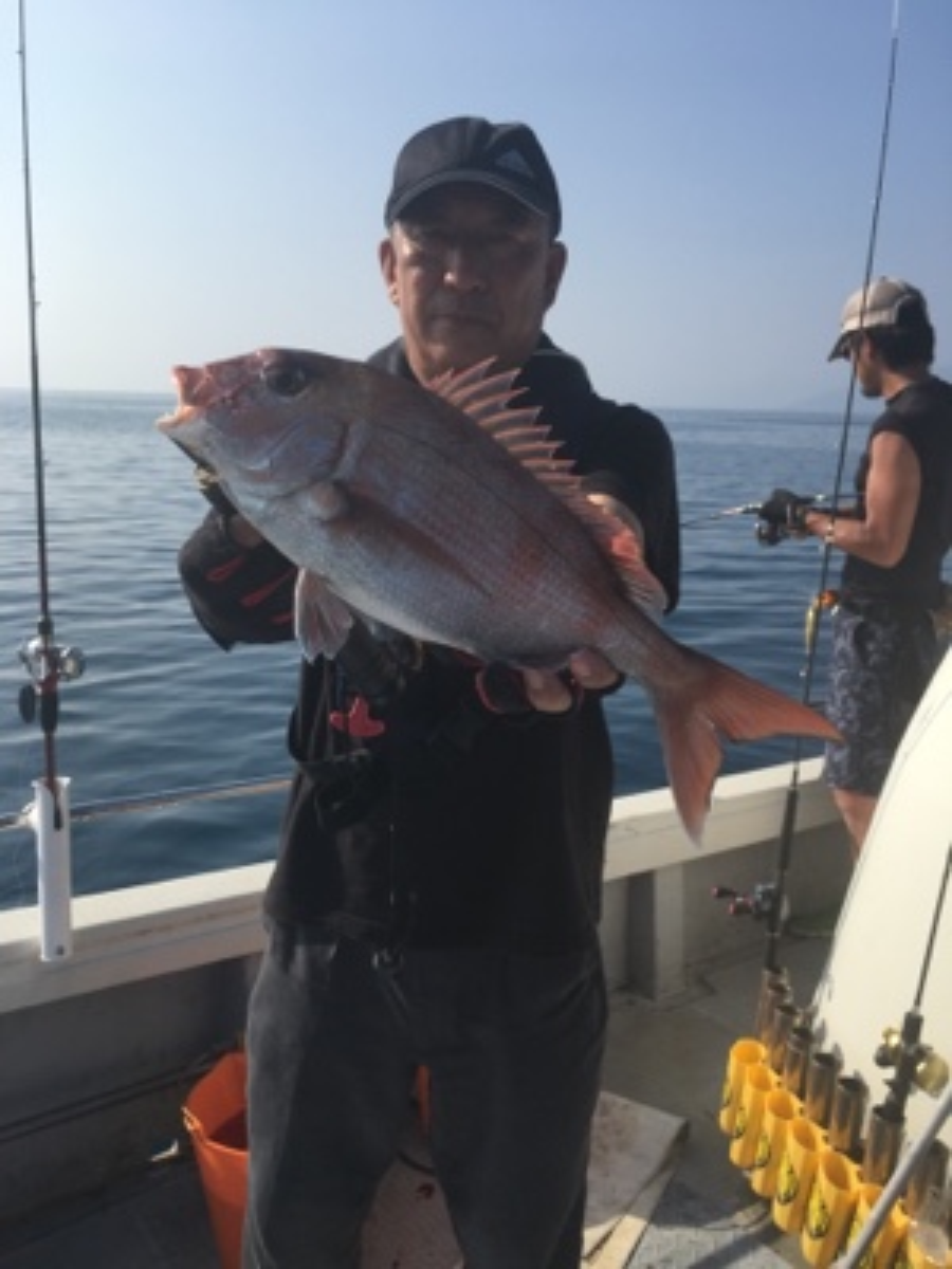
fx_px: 1063
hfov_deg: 48.2
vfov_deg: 61.7
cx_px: 476
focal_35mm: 29
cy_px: 634
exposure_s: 1/2024
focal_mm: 4.15
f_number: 2.2
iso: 25
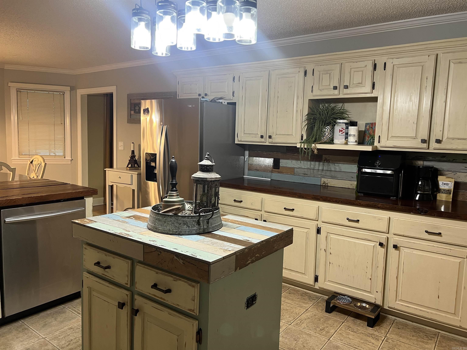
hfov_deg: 67.3
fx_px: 351
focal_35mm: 26
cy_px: 175
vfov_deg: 53.1
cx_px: 234
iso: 100
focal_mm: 5.7
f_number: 1.5
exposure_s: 1/60
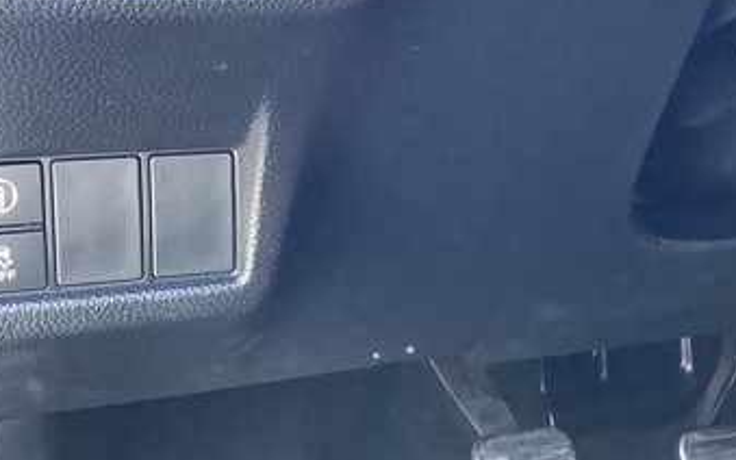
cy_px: 148
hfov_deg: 32.4
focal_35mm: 62
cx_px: 541
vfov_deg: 20.9
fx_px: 1244
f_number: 2.4
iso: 160
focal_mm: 3.3
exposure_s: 1/60
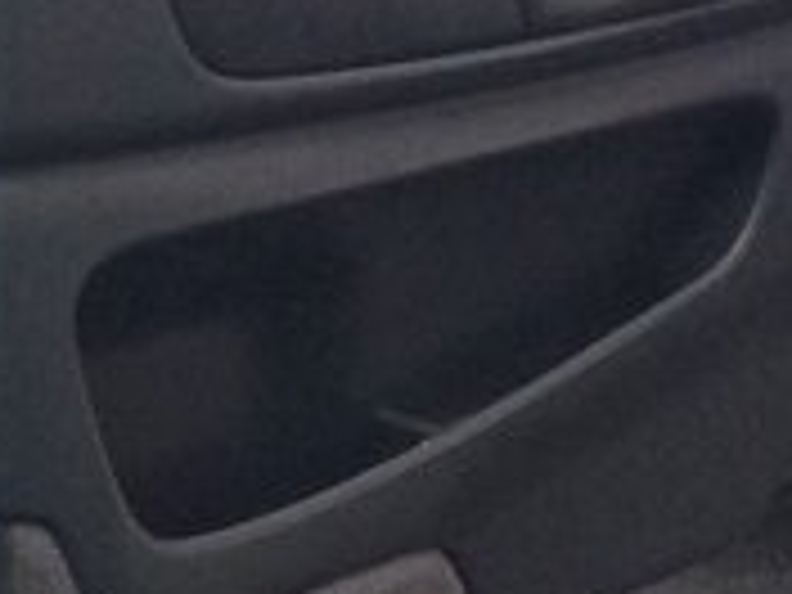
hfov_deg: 8.7
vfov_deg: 6.2
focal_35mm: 225
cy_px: 1566
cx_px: -243
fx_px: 5148
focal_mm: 4.13
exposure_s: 1/120
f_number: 2.4
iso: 100
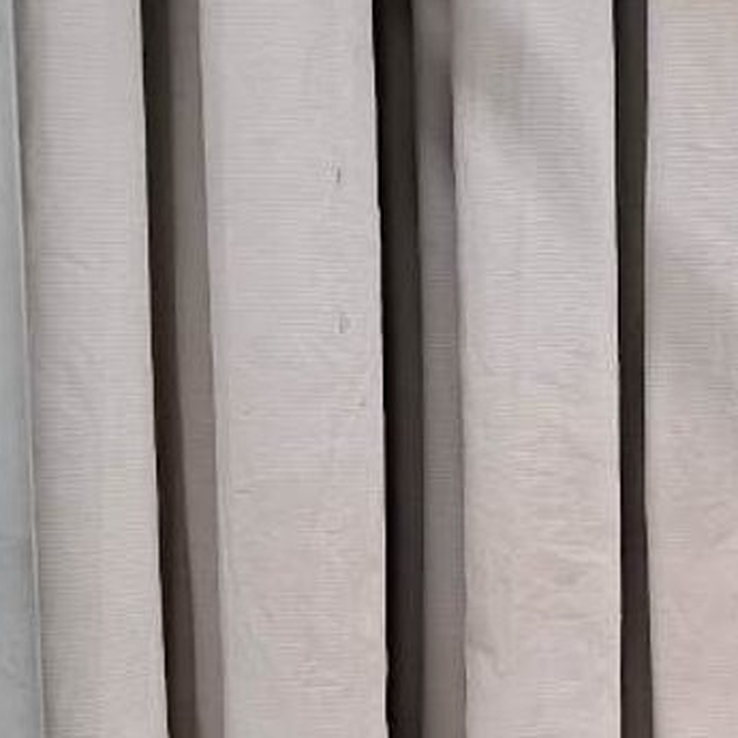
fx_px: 2340
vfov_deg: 17.5
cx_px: 837
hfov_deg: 17.3
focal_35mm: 97
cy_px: 726
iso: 100
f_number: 2
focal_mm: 4.6
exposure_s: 1/60
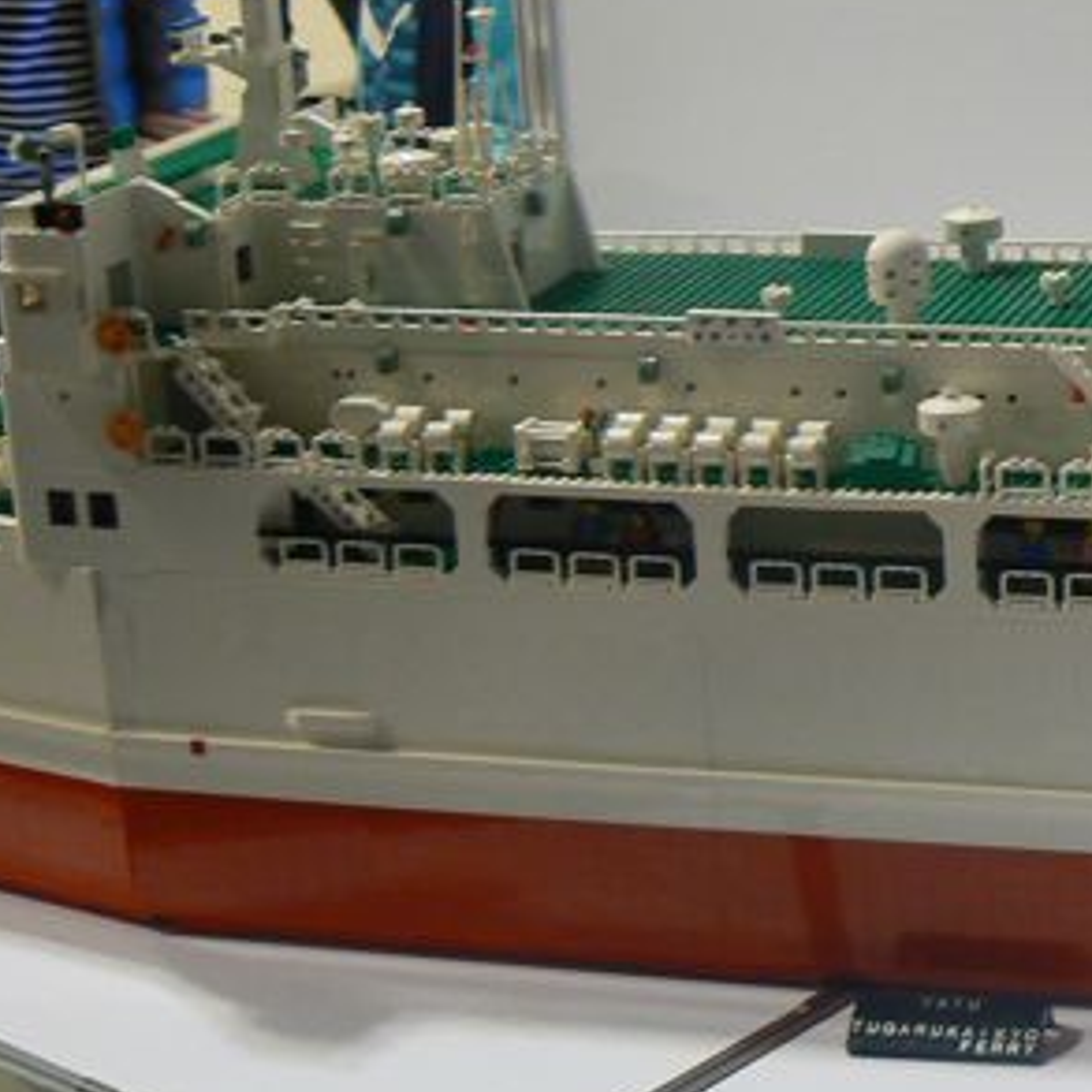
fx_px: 3105
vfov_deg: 19.8
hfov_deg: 18.9
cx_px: 1293
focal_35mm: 87
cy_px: 291
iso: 125
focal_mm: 6
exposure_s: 1/30
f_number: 2.8
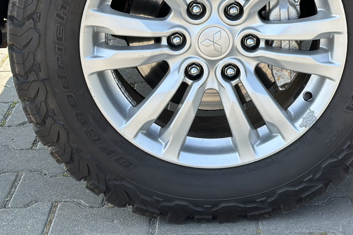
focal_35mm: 88
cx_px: 206
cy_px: 25
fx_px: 863
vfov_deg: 15.4
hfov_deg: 23.1
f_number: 1.78
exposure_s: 1/1695
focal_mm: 6.86
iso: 80
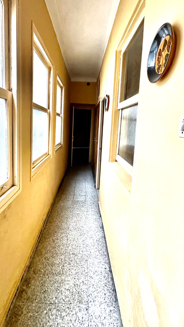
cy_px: 141
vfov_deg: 92.1
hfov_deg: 61.0
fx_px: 156
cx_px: 86
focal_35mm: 18
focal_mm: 2.22
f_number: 2.2
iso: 500
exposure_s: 1/60
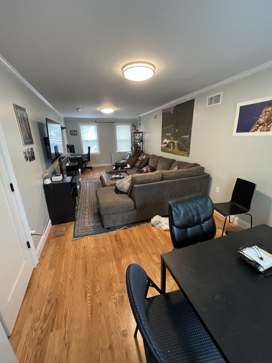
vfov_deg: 106.2
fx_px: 136
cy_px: 182
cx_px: 136
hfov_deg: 89.9
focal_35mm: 13
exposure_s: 1/60
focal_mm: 1.57
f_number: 1.8
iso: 250
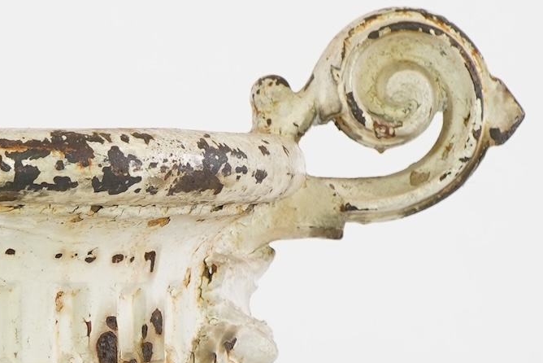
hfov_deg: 11.1
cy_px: 456
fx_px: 2776
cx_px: 24
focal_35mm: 184
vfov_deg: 7.4
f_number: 4.5
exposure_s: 1/80
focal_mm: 41
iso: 400
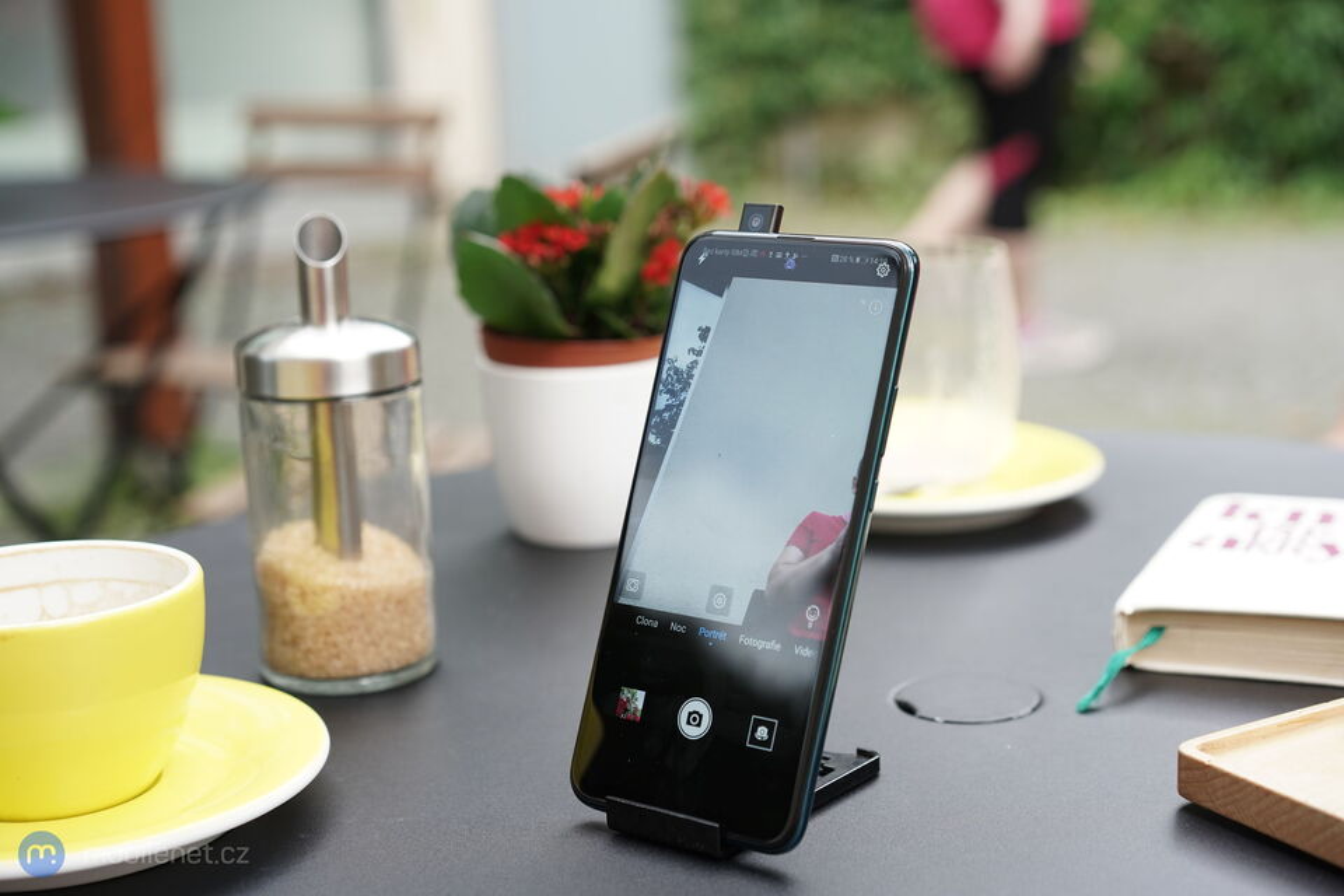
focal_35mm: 55
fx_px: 2053
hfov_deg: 36.2
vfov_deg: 24.6
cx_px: 672
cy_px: 448
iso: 800
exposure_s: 1/160
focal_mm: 55
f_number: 4.5
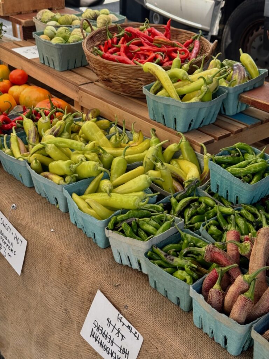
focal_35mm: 48
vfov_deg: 39.7
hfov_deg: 30.3
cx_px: 134
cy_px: 180
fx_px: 497
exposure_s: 1/783
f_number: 1.78
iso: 64
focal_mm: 6.76
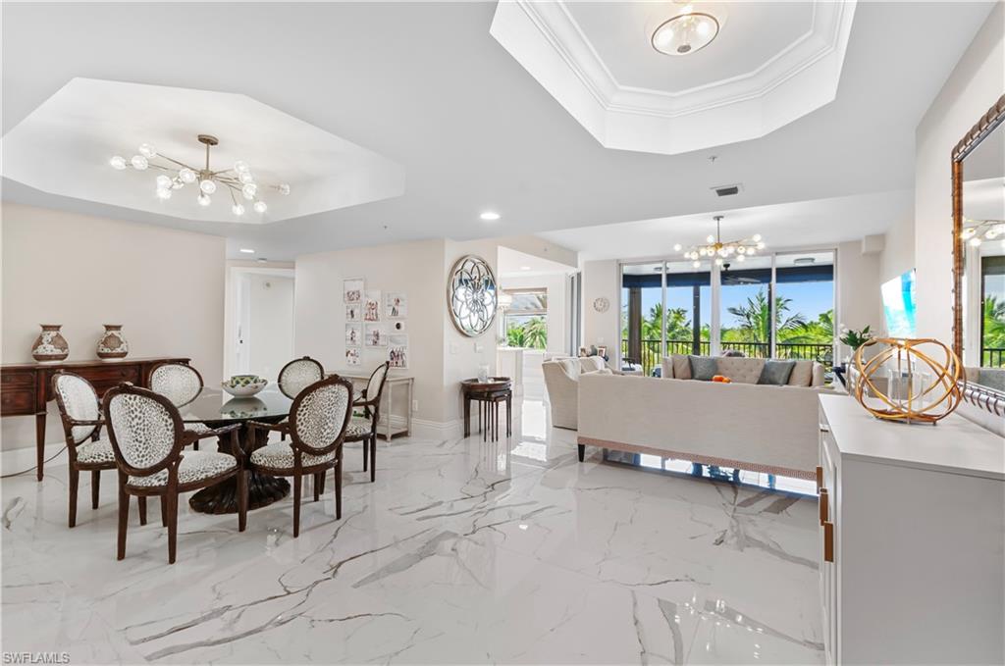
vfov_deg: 77.1
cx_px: 502
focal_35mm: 15
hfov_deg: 100.5
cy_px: 333
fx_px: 418
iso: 200
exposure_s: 1/1.67
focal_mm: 10
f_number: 8
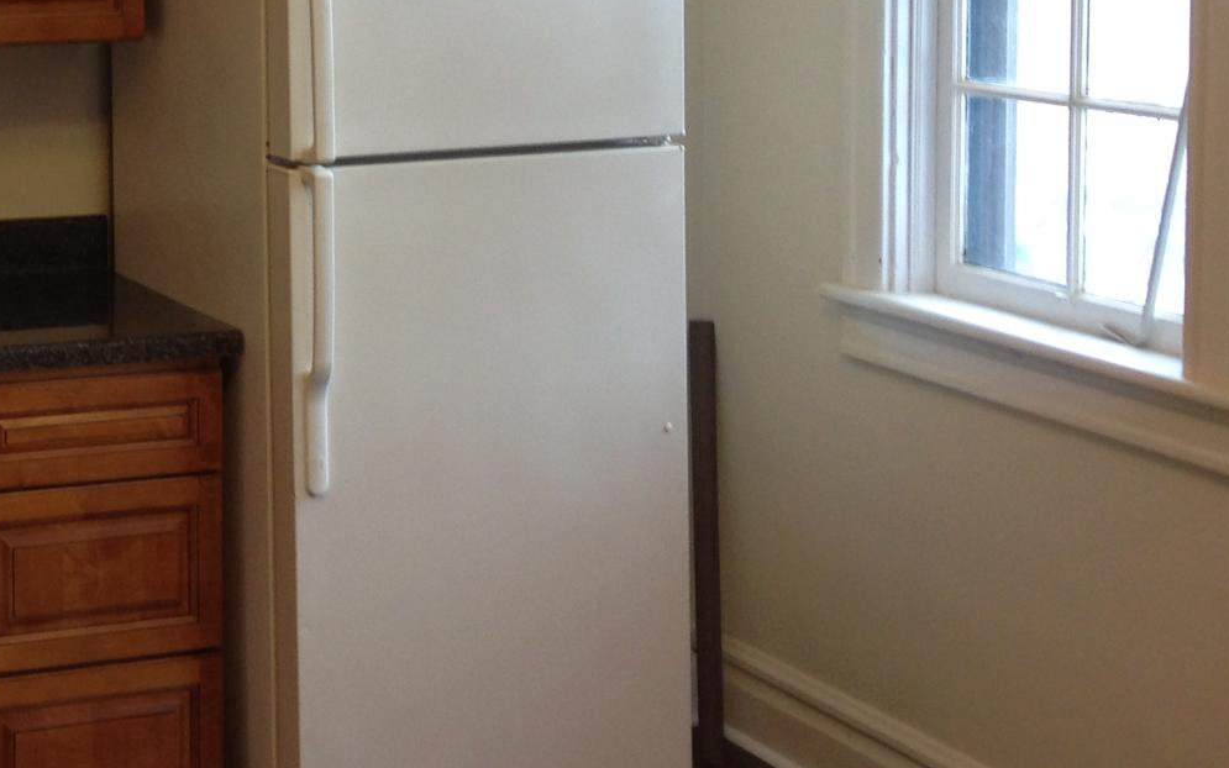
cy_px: -52
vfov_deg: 17.5
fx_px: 2412
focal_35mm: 72
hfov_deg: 27.0
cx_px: 9
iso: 80
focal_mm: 4.12
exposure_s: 1/20
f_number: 2.4
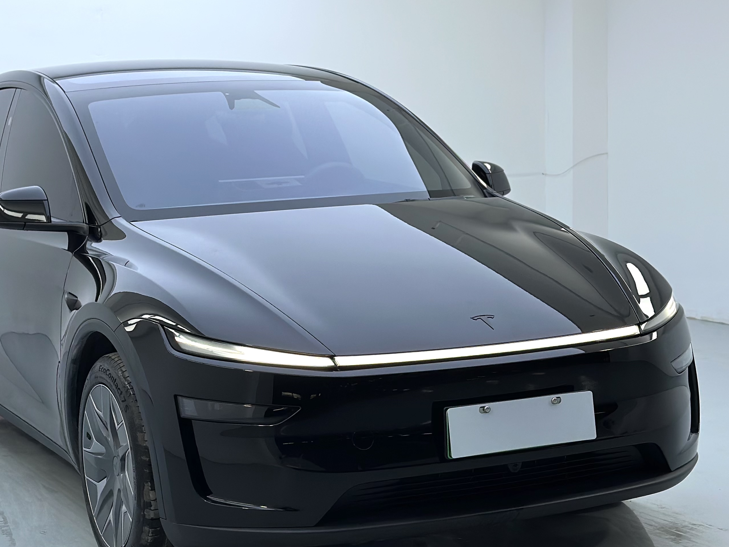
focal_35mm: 76
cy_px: 319
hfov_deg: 25.6
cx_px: 301
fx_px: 1600
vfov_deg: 19.4
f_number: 1.78
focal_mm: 6.86
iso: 80
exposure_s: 1/402
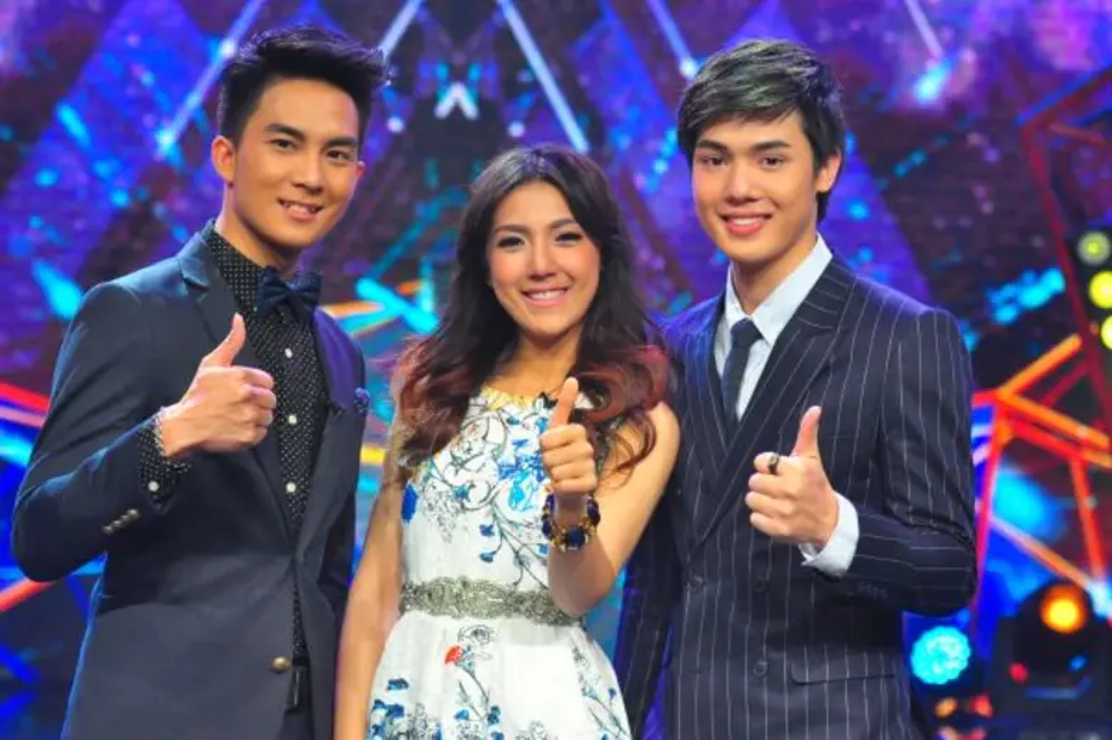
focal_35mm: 105
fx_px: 3241
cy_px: 370
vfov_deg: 13.0
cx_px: 556
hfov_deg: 19.5
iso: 2500
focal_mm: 70
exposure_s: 1/250
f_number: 3.5
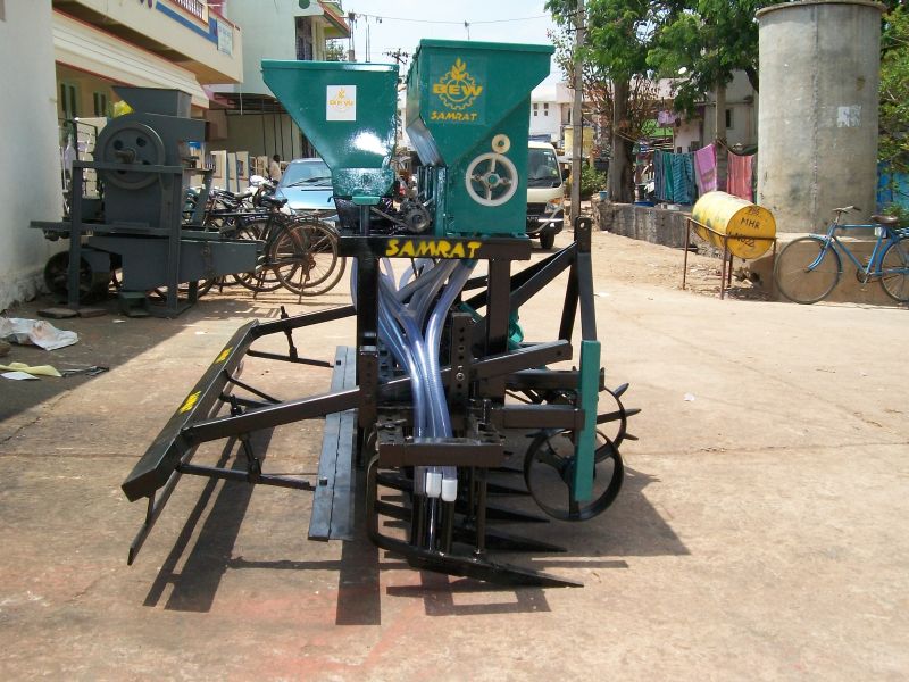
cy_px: 341
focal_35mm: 36
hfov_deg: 51.4
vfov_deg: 39.7
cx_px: 454
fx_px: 945
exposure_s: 1/400
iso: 80
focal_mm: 6
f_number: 4.8
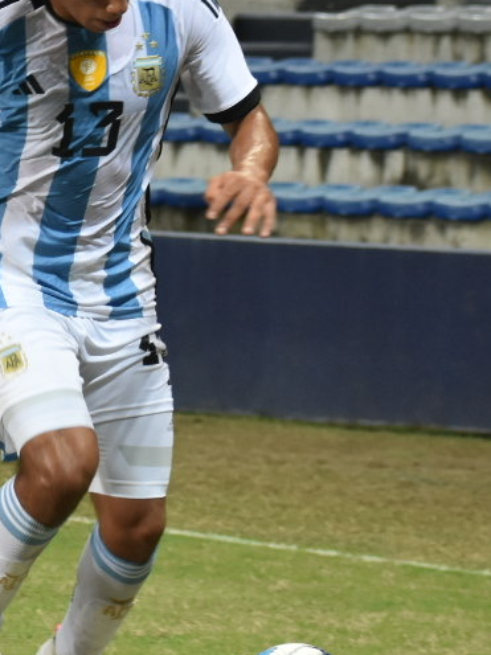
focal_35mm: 368
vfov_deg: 5.4
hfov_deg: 4.0
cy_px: 316
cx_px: -241
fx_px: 6963
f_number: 4.8
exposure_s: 1/250
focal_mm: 78
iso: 900
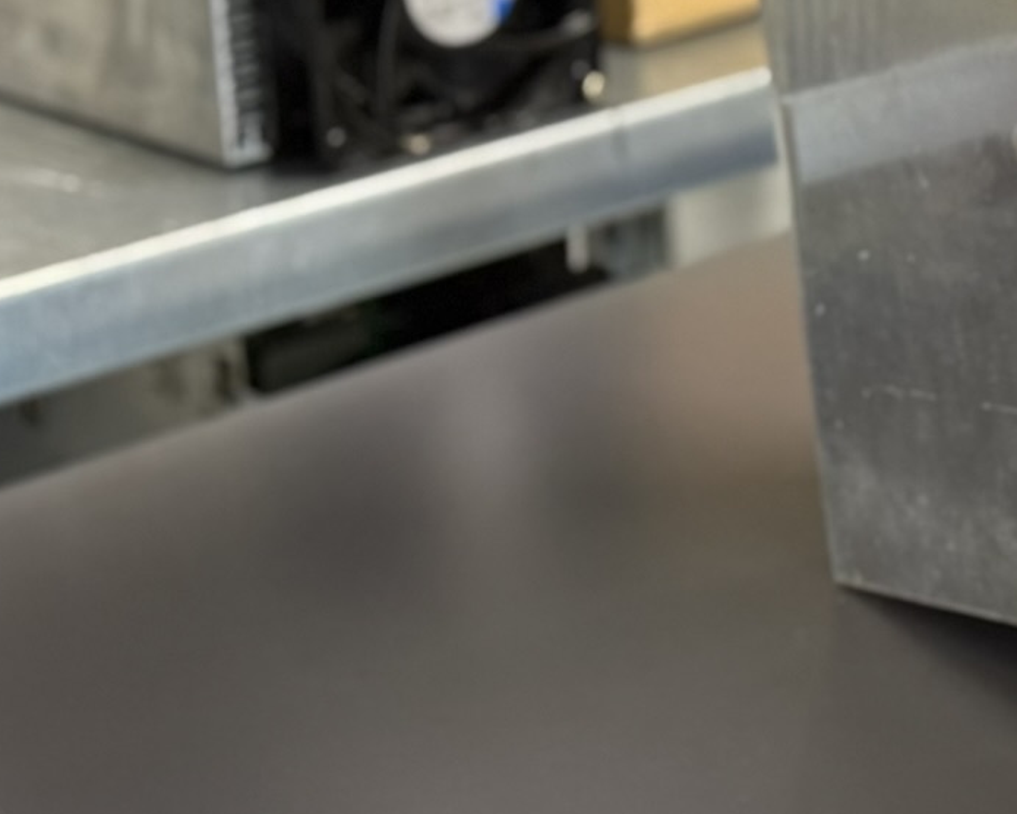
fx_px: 4154
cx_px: 1266
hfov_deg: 13.5
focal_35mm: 138
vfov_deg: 11.1
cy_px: 86
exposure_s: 1/50
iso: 200
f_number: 1.78
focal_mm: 6.76
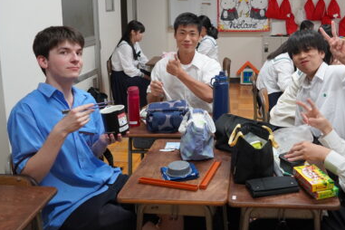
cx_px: 233
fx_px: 383
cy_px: 72
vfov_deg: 33.0
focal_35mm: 40
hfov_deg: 47.6
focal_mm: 18
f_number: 4
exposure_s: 1/160
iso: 1250
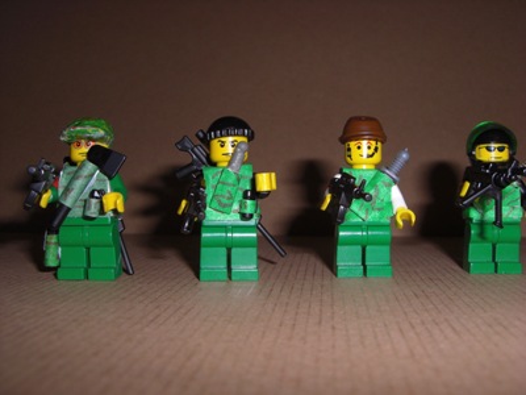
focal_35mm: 38
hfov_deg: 49.0
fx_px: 577
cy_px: 198
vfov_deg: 37.7
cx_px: 263
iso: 64
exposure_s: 1/30
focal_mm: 6.2
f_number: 8
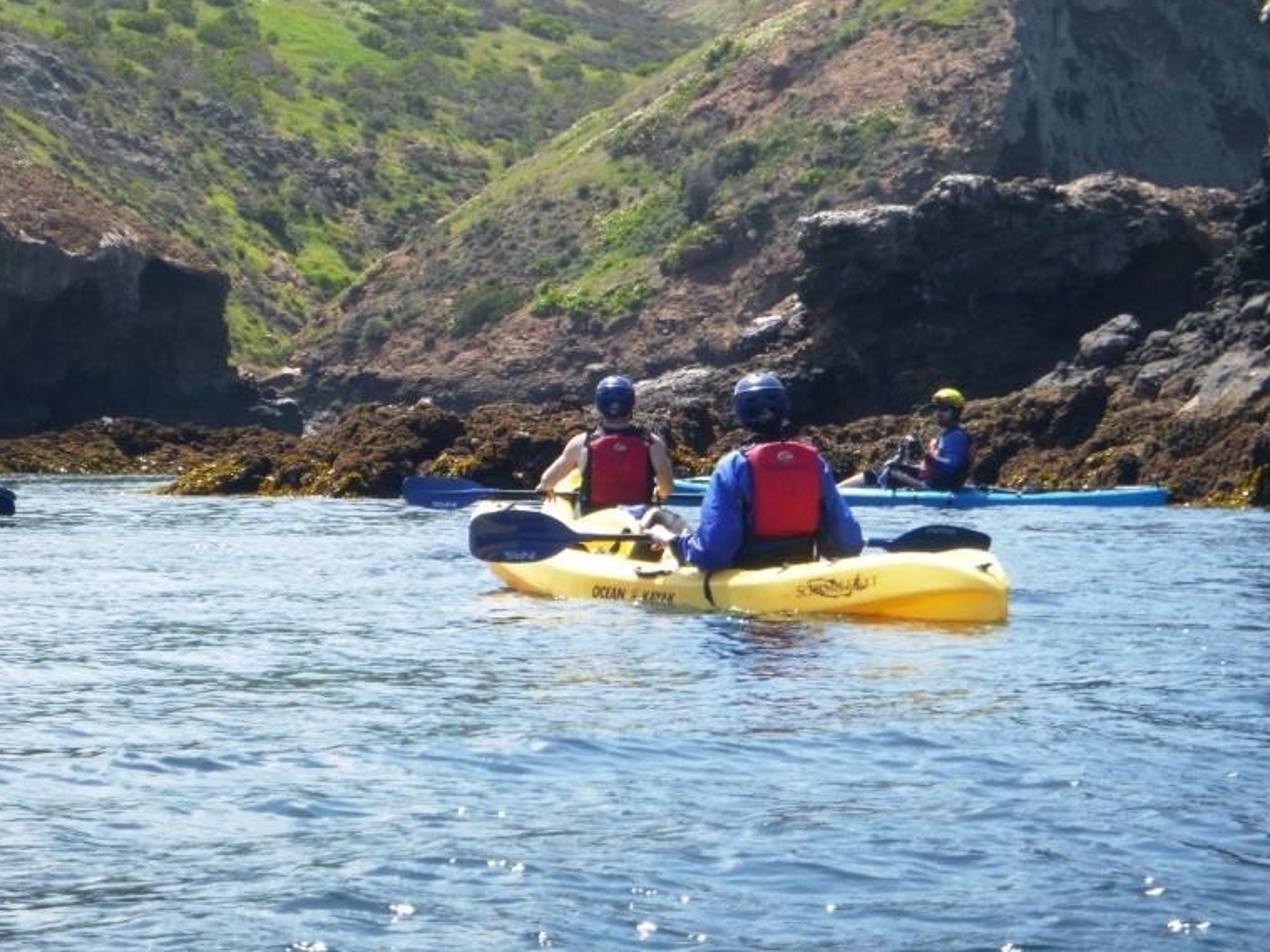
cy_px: 341
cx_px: 566
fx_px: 4952
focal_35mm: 135
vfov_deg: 11.0
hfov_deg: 14.6
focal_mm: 18
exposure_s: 1/160
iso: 100
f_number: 5.7
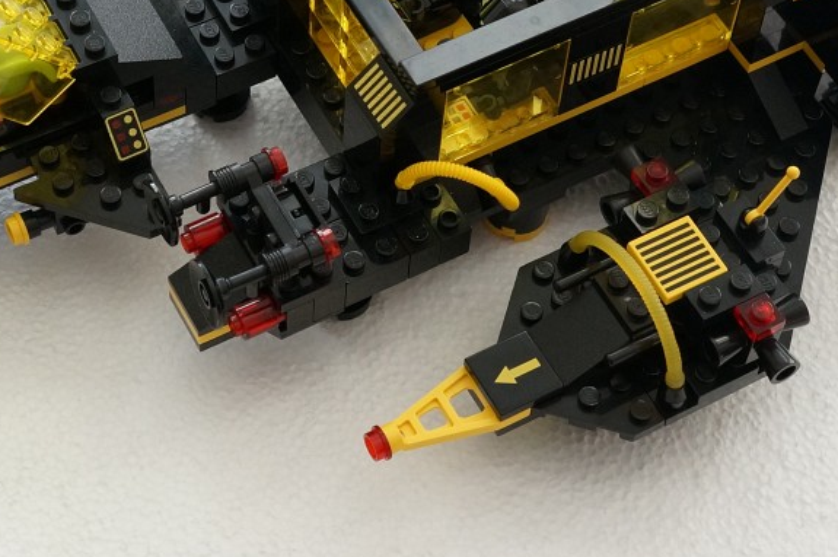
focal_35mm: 90
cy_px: 7
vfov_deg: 14.9
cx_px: 328
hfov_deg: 22.6
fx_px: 2095
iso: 800
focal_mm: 27
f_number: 9
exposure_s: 1/25
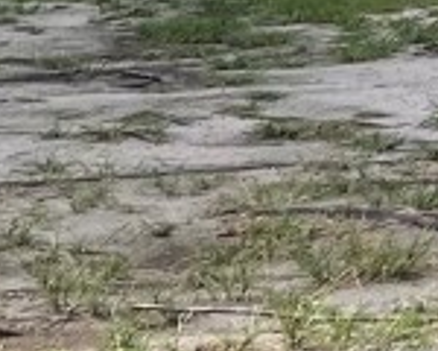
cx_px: 1402
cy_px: -693
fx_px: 2243
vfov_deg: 7.8
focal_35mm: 173
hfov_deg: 8.8
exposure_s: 1/2786
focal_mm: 5.1
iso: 32
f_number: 1.6
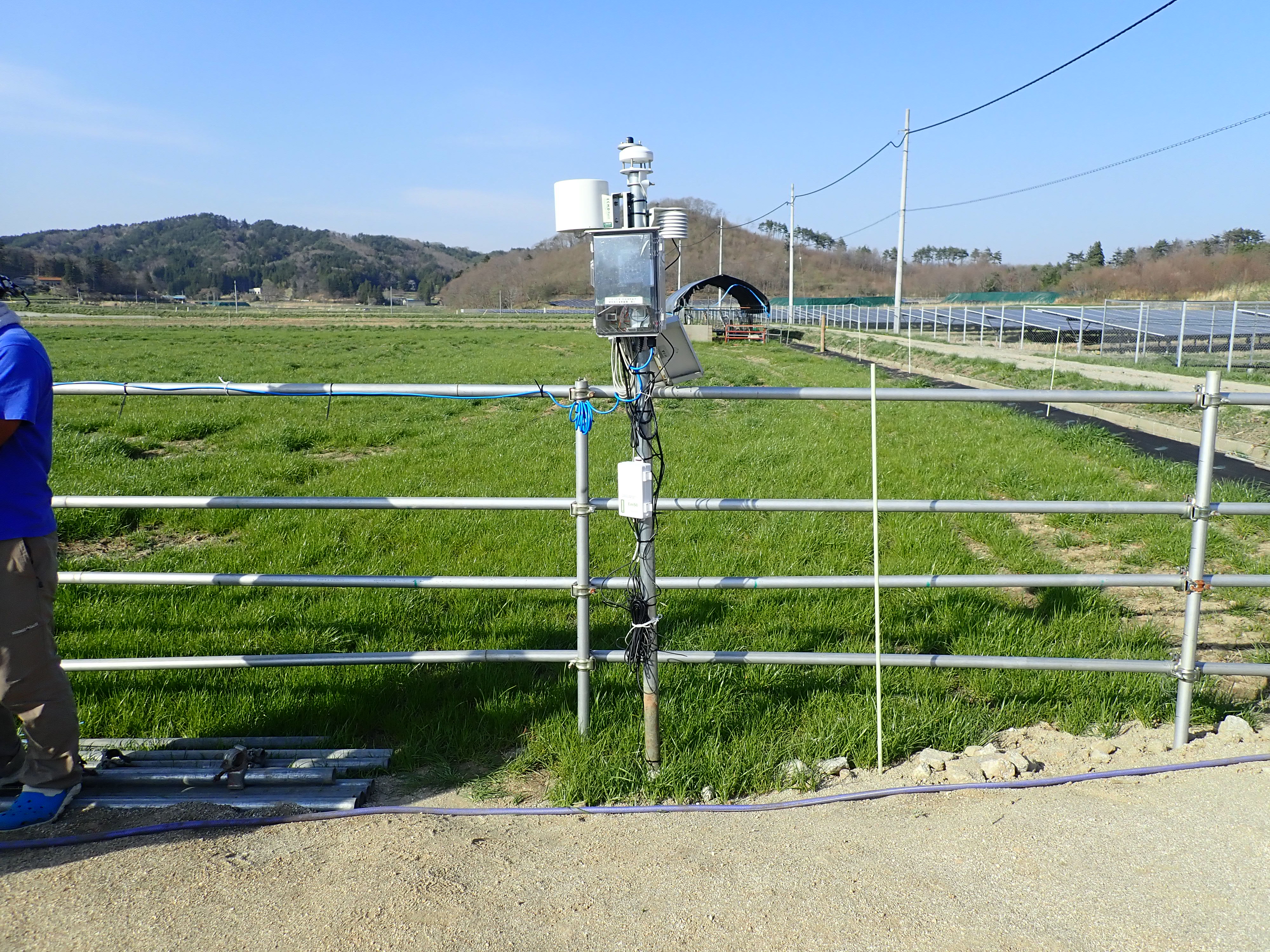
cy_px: 476
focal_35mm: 25
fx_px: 917
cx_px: 635
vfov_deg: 54.9
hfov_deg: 69.4
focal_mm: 4.5
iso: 100
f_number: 8
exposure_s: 1/160
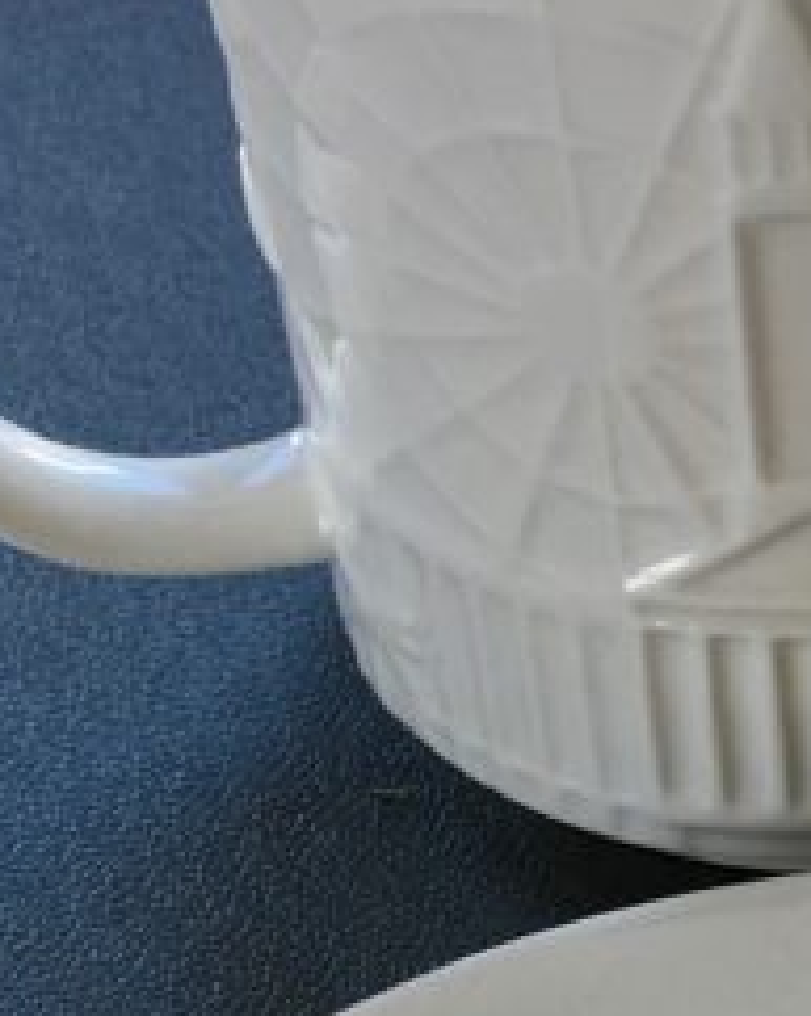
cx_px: 1227
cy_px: 894
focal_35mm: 120
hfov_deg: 12.2
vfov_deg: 15.9
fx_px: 3607
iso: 25
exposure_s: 1/50
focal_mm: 4.15
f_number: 2.2
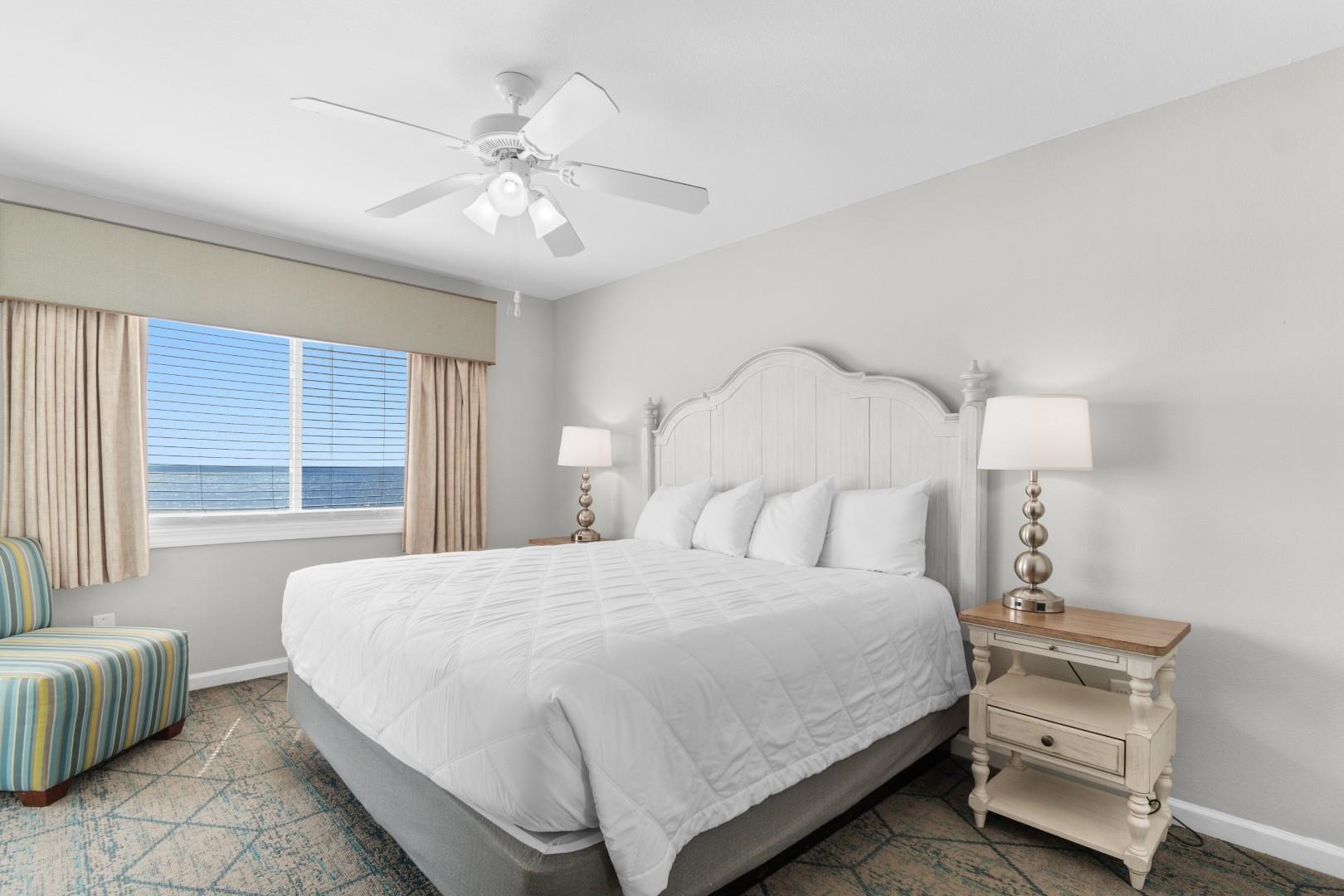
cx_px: 672
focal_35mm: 16
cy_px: 448
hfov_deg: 96.7
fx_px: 597
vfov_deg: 73.7
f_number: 4.8
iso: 100
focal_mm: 11
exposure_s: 1/8
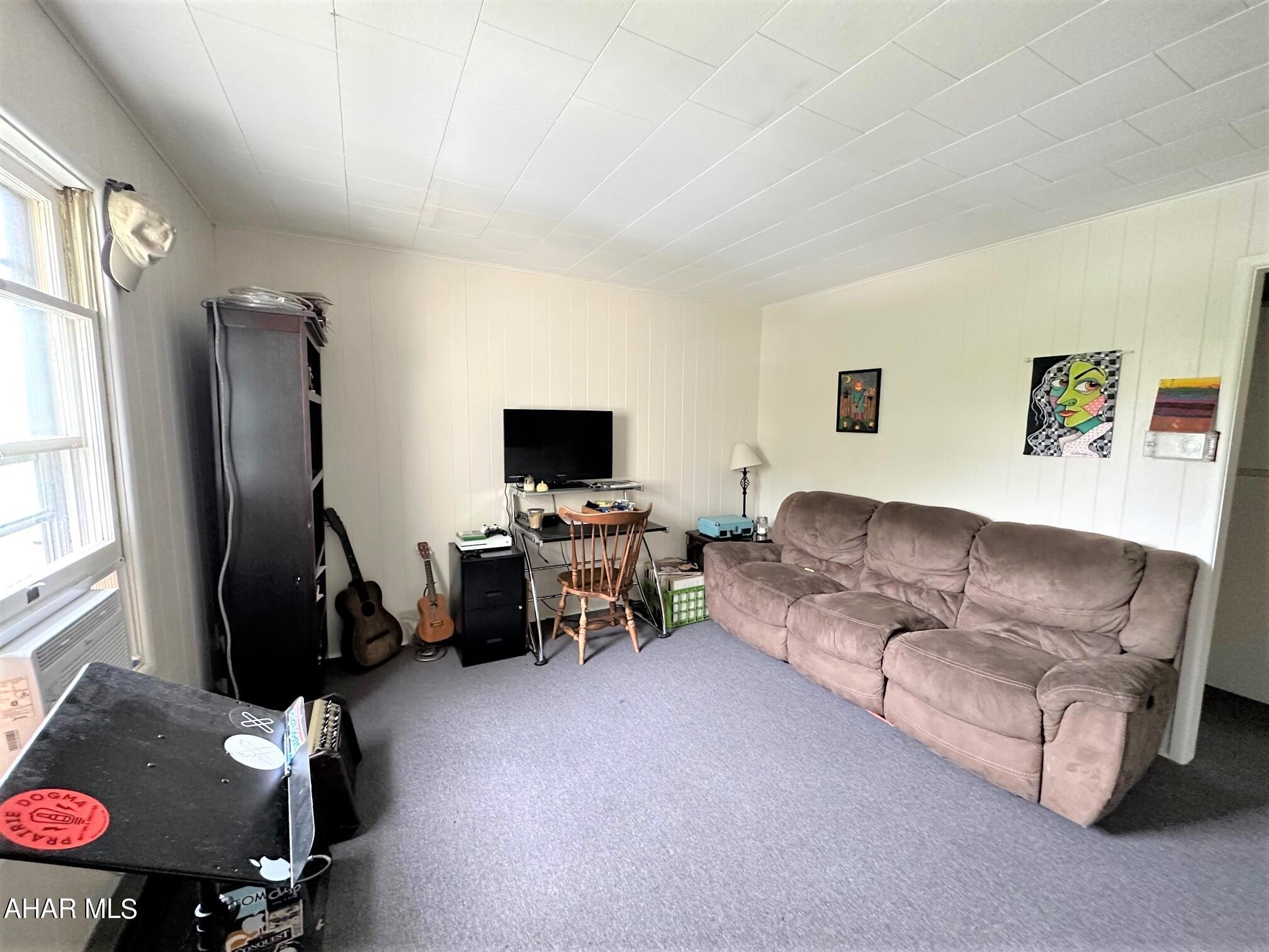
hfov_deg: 102.1
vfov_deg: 85.7
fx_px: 513
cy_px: 476
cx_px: 634
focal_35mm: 14
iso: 400
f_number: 2.2
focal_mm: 2.22
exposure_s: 1/60
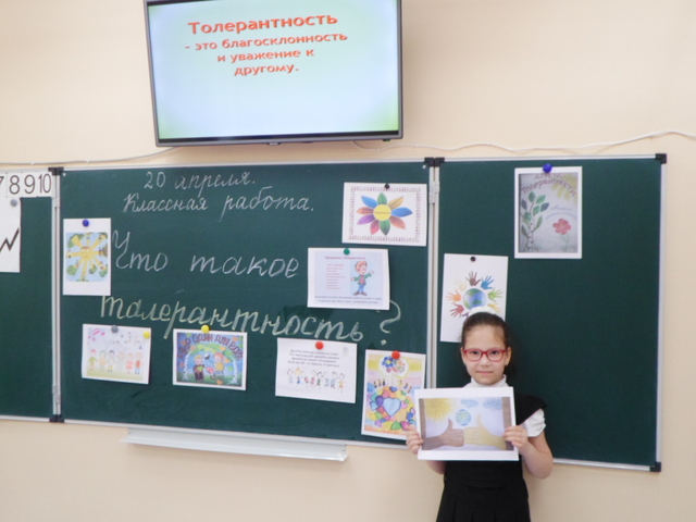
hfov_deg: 60.0
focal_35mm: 30
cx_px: 348
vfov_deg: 46.8
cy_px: 261
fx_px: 603
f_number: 2.7
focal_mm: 5.5
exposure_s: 1/30
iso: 120
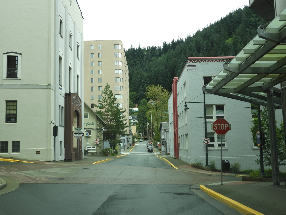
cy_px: 108
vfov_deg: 36.0
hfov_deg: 46.8
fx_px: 330
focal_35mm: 40
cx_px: 143
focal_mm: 7.2
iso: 100
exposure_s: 1/125
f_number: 3.8
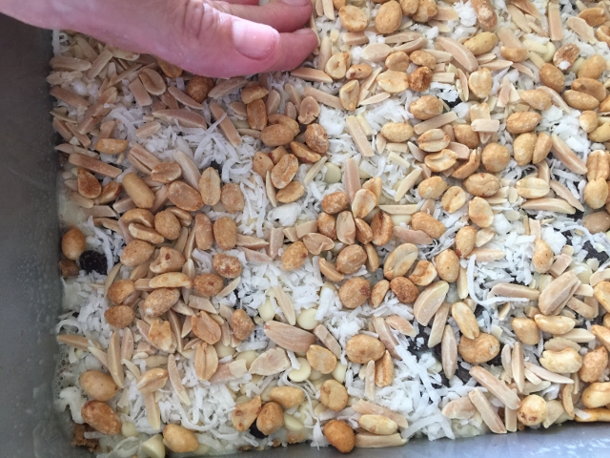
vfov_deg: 48.2
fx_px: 511
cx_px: 305
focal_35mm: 29
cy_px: 229
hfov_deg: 61.7
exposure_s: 1/15
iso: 32
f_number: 2.2
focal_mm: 4.15
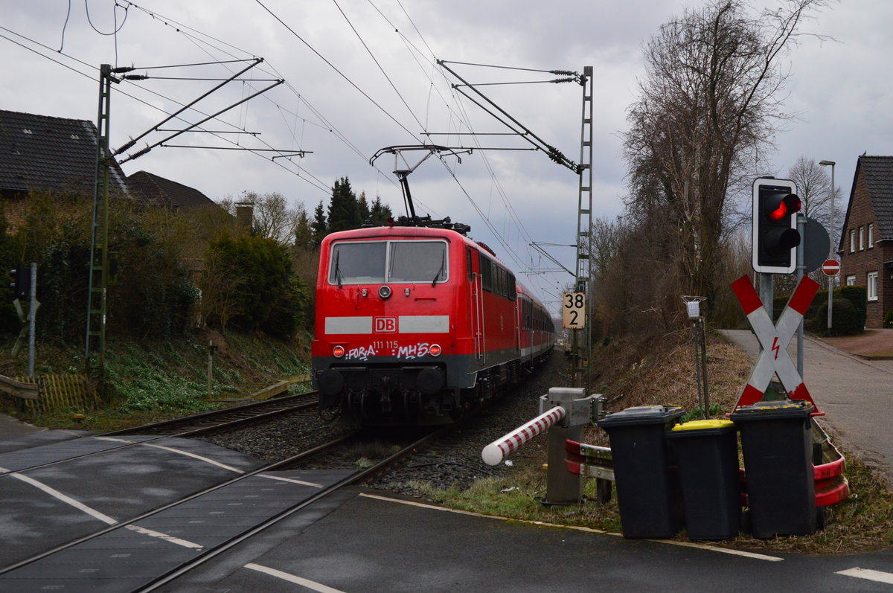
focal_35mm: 38
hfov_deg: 51.3
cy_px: 296
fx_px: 929
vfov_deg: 35.4
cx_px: 446
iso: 800
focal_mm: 25
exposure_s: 1/640
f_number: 6.3
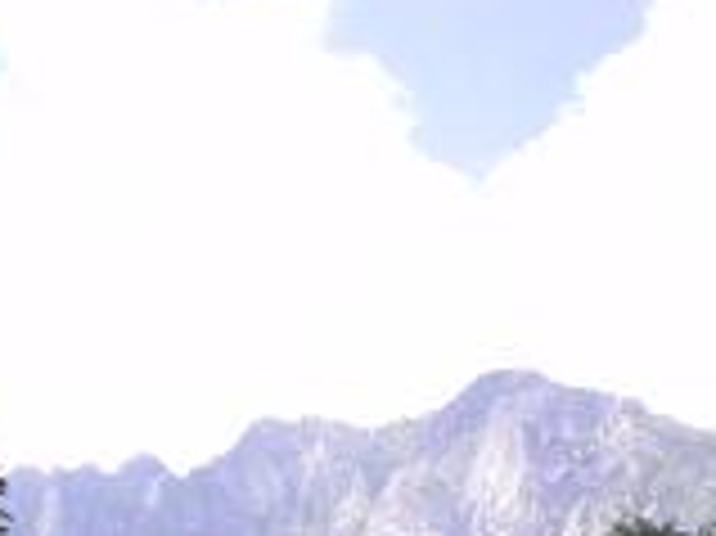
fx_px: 2604
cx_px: 189
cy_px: 838
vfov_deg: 11.2
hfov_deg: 15.6
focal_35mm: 126
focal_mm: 6.3
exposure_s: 1/160
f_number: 4.6
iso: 64
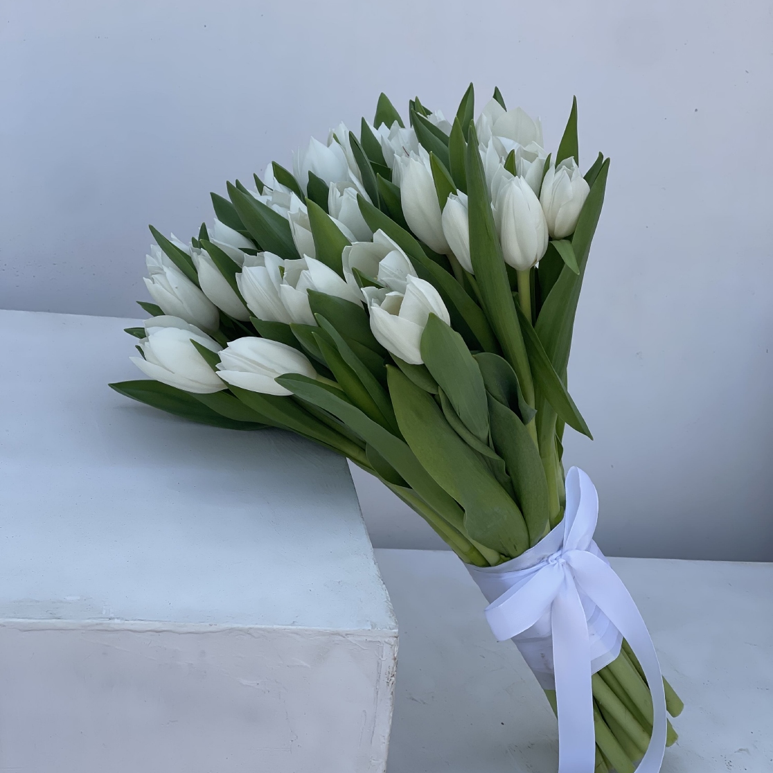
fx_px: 1920
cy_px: 337
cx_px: 384
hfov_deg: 22.8
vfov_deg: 22.7
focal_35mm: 76
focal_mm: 7.5
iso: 20
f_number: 2.2
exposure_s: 1/626
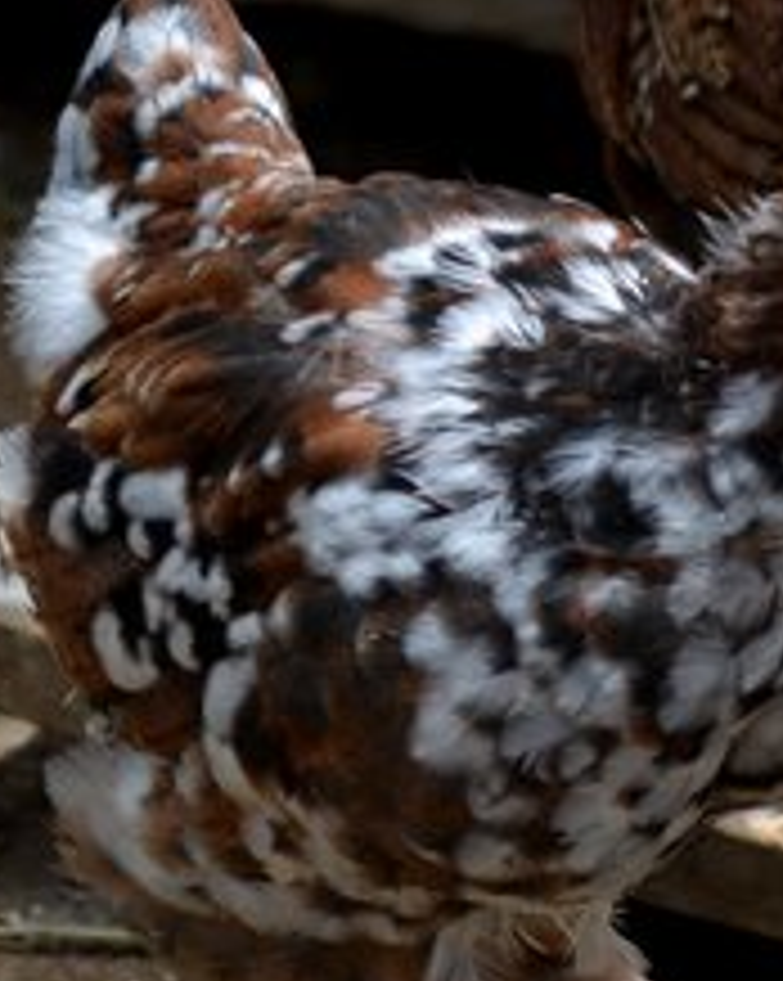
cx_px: 472
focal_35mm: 217
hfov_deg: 7.1
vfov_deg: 8.9
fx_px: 6295
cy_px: 644
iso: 125
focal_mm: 70
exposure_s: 1/500
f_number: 5.6
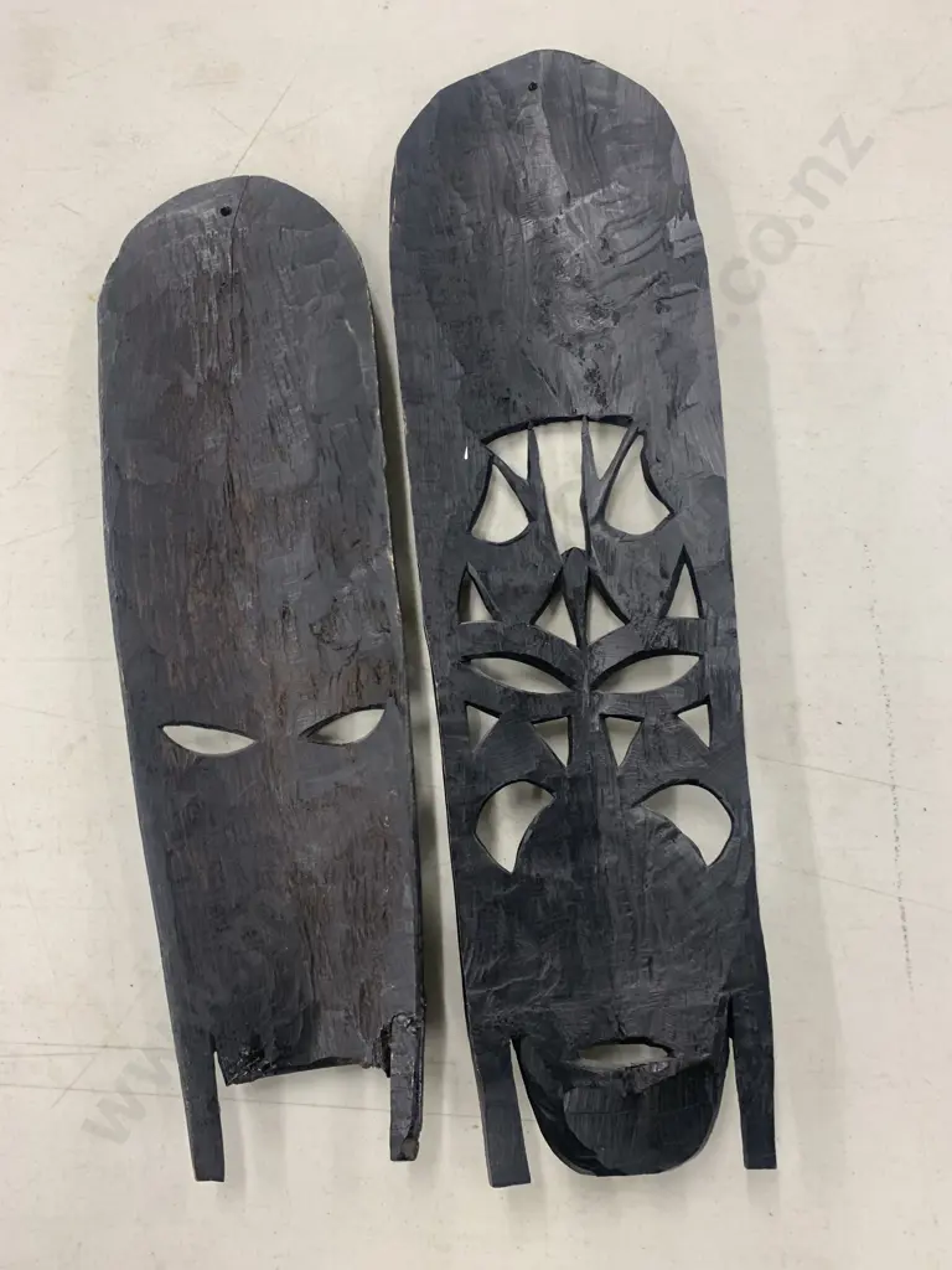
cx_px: 476
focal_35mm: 26
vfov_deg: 67.3
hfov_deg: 53.1
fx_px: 953
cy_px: 635
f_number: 1.8
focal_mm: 4.25
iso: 64
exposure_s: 1/50
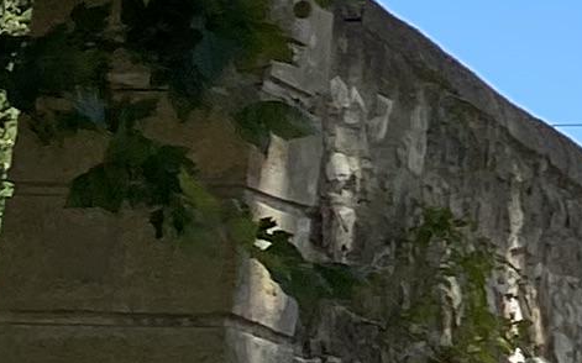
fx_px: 3742
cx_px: 1755
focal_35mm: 236
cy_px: -622
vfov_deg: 5.3
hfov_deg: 7.7
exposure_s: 1/1866
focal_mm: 4.25
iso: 32
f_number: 1.8
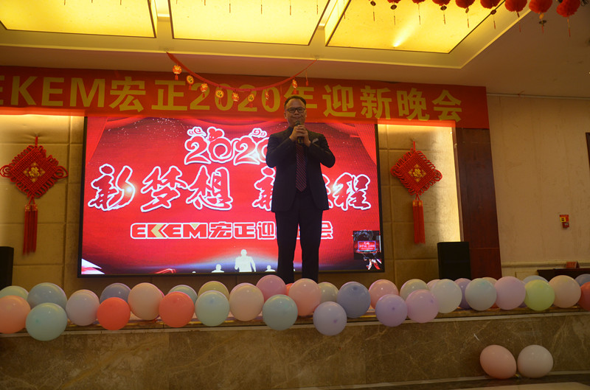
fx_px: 515
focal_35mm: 32
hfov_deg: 59.6
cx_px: 295
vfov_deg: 41.5
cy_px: 195
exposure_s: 1/50
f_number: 3.8
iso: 400
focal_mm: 21
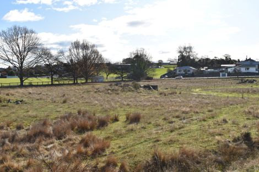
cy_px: 86
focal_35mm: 36
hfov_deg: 53.1
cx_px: 130
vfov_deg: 36.8
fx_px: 259
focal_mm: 24
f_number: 10
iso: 200
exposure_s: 1/400
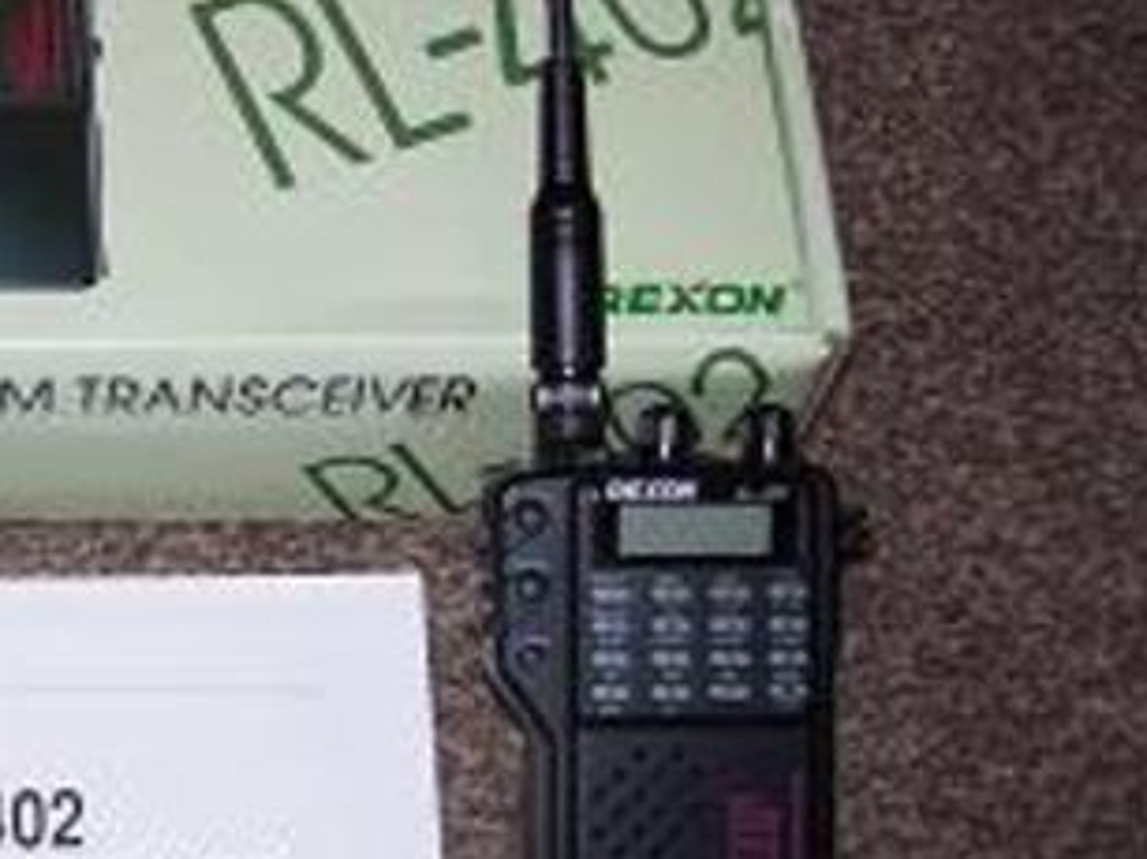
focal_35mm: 75
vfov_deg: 19.6
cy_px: 444
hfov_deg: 25.0
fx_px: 2484
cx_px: 54
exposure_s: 1/60
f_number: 2.7
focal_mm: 6
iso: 80
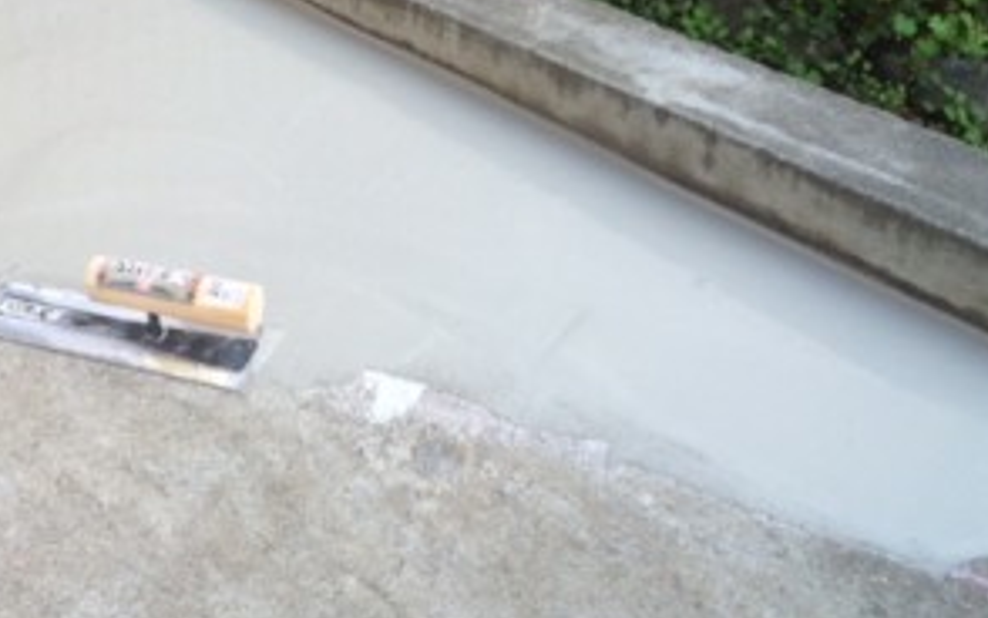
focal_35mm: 54
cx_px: 225
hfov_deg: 36.5
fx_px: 1455
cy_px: 213
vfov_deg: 23.9
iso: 40
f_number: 2.2
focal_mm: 4.12
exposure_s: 1/120
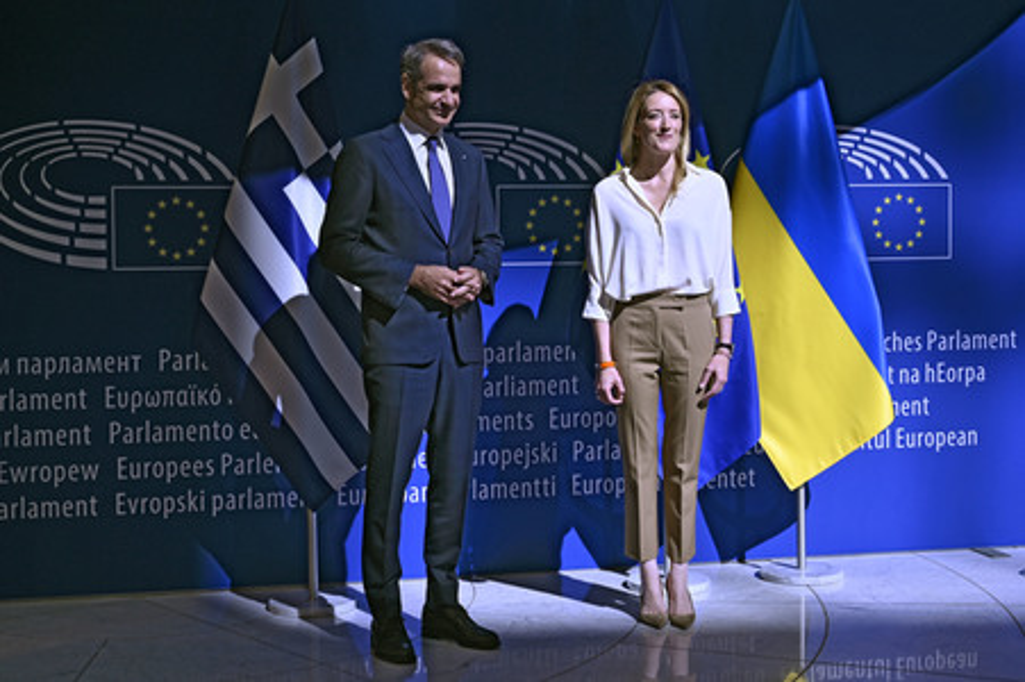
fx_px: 1252
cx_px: 512
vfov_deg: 30.5
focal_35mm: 44
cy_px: 341
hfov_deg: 44.5
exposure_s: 1/1000
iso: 125
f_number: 4
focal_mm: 44
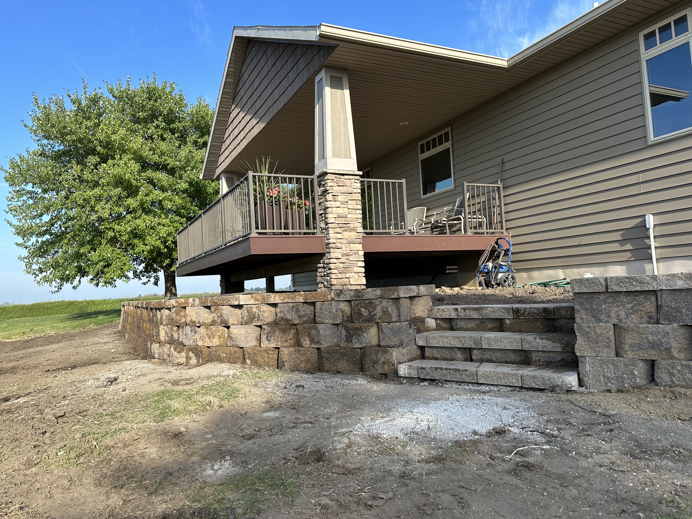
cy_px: 259
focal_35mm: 25
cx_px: 341
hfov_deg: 69.4
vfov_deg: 54.9
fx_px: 500
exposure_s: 1/1541
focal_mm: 6.86
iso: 80
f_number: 1.78
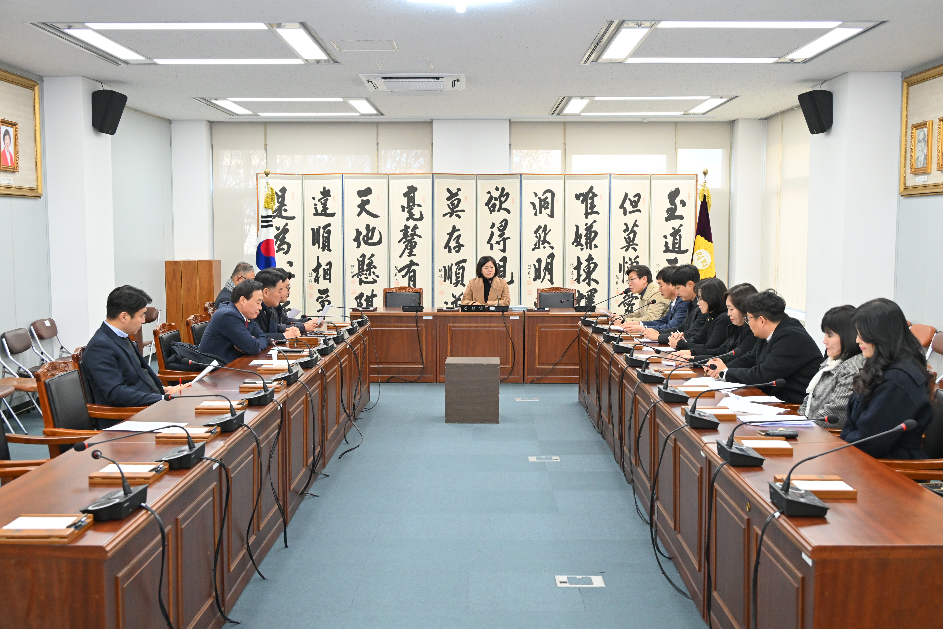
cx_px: 472
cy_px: 314
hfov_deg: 49.6
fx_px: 1022
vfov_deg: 34.2
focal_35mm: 39
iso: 3200
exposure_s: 1/250
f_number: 6.3
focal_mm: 39
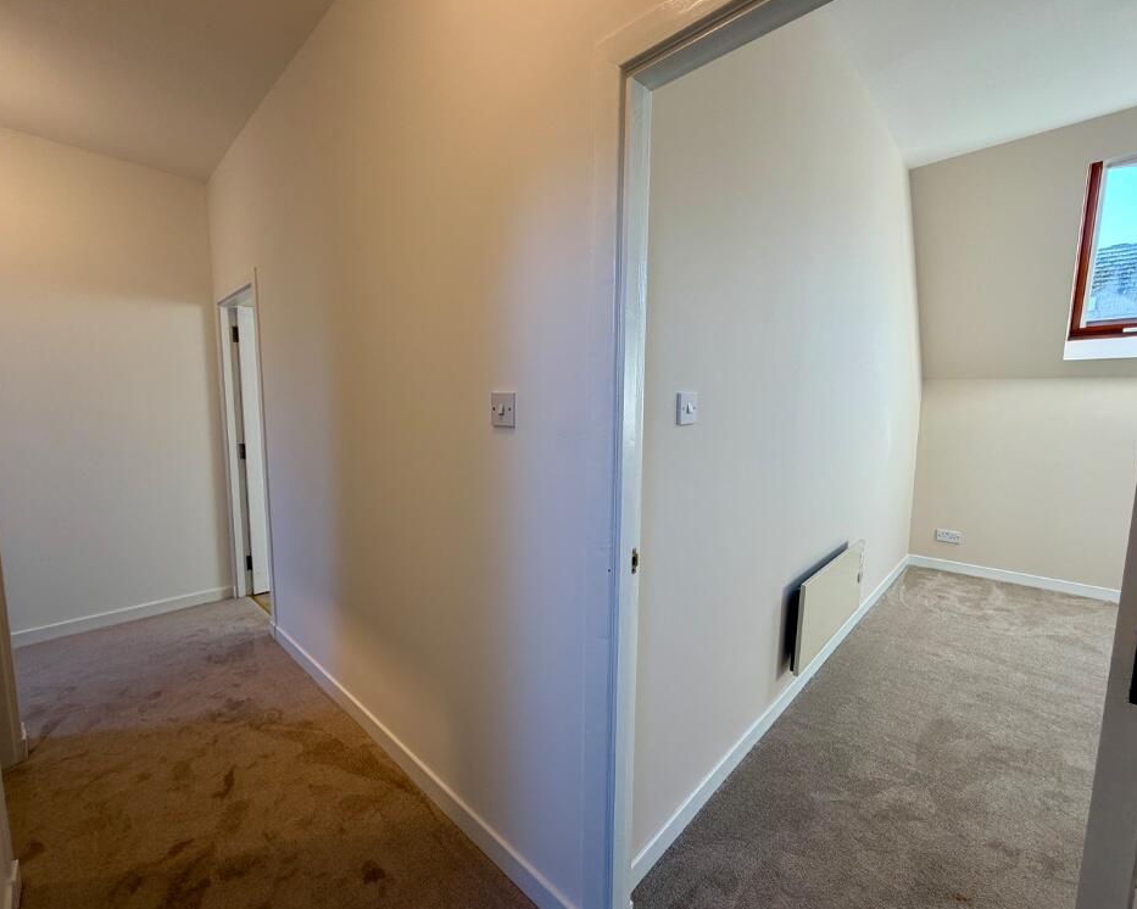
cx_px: 537
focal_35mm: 15
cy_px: 459
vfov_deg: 84.0
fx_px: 505
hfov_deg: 96.7
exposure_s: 1/100
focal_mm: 2.22
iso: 80
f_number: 2.2
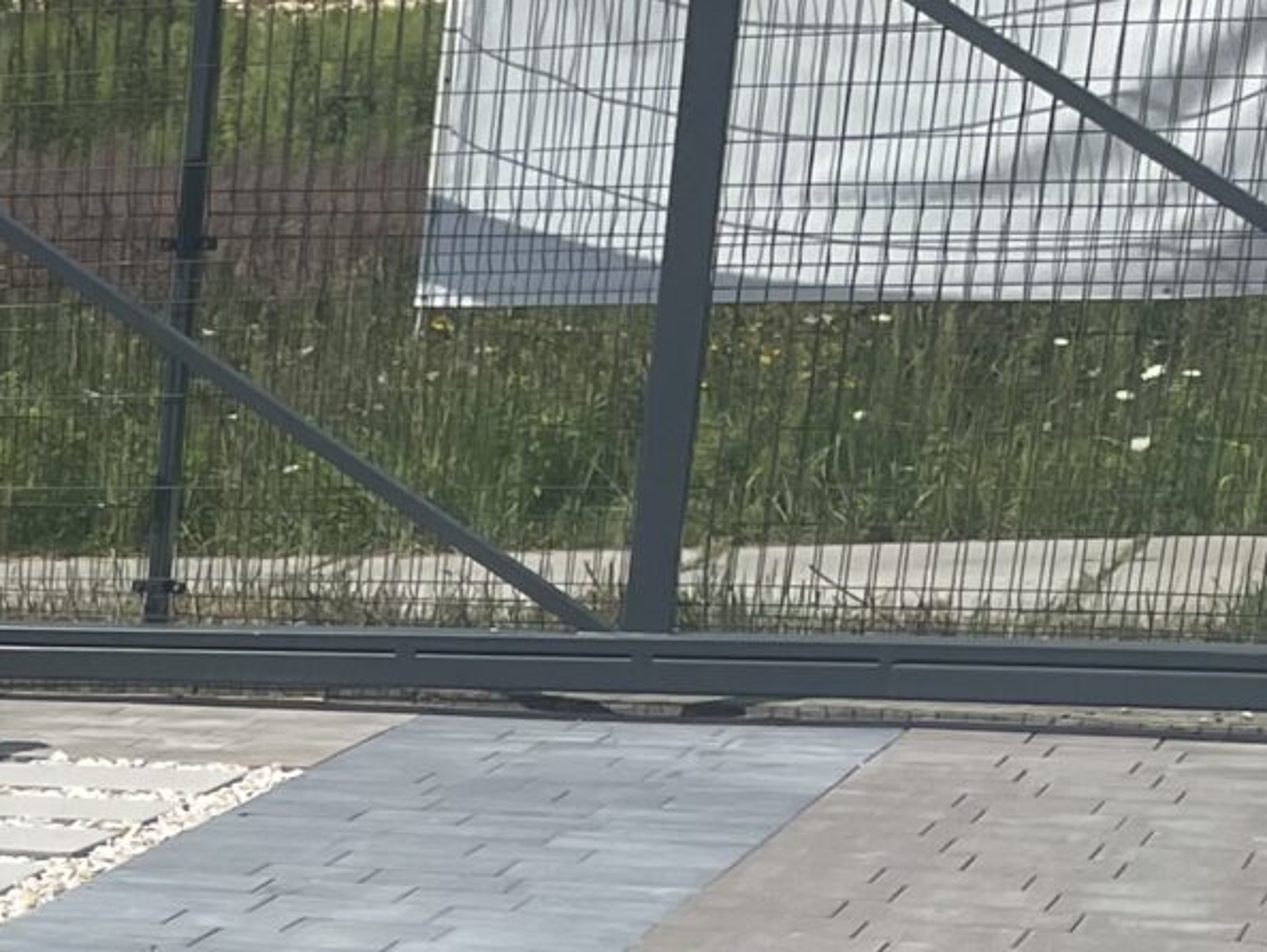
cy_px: 1703
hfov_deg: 14.7
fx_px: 4101
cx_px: -1216
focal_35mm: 112
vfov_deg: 12.2
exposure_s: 1/8403
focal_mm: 4.2
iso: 32
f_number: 1.6
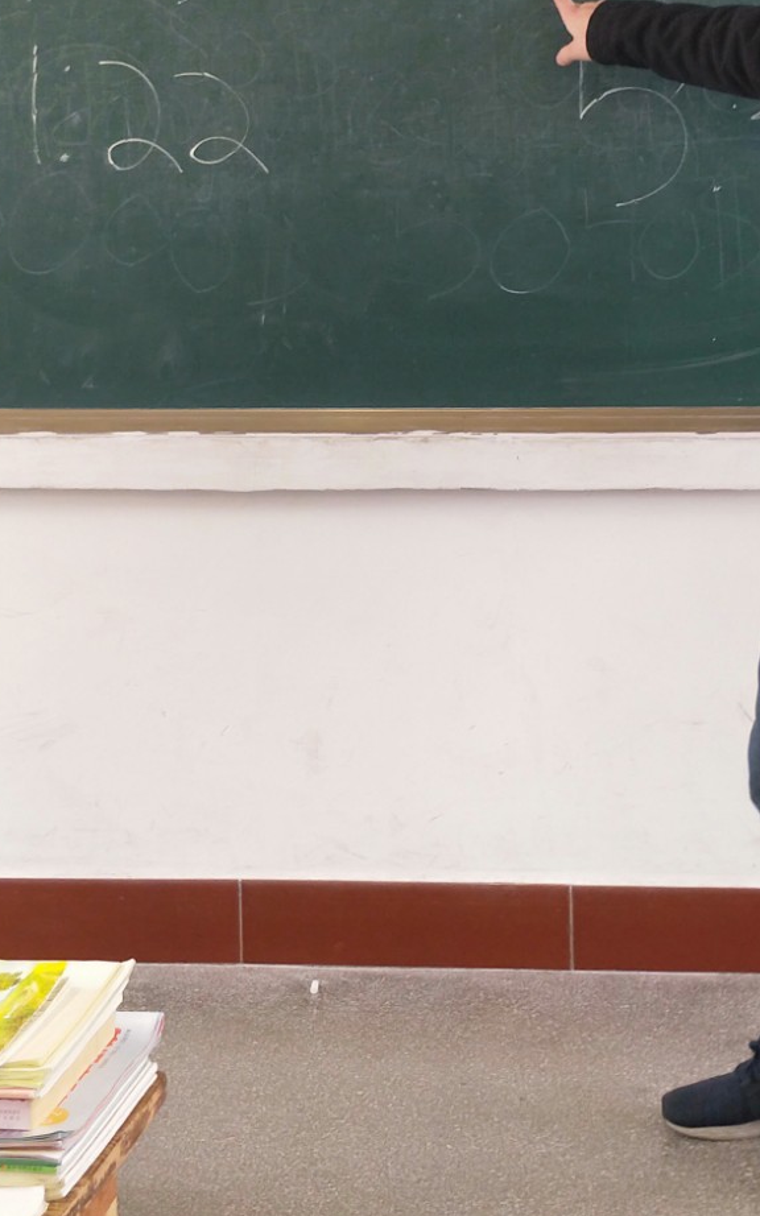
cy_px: 346
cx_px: 582
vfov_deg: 42.5
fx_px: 1525
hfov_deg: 27.5
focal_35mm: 46
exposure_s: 1/50
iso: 43
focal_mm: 4.27
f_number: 1.7
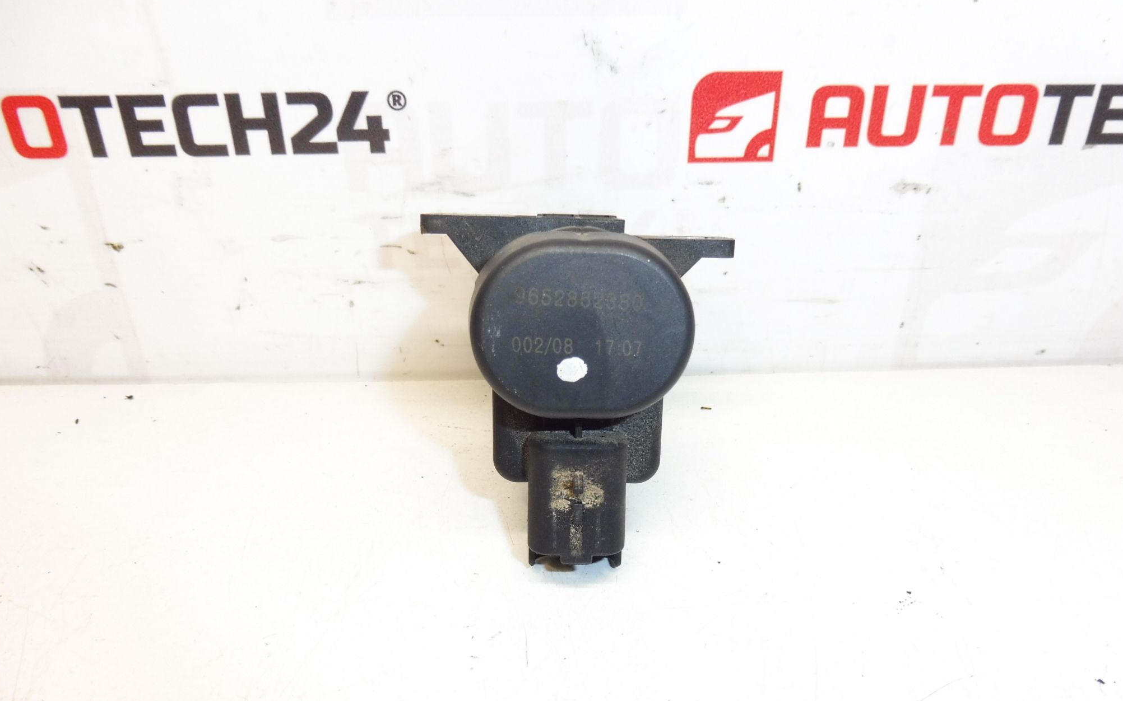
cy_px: 426
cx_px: 565
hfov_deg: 70.4
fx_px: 796
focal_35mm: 26
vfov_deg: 47.3
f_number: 3.5
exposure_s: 1/100
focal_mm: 4.3
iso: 200
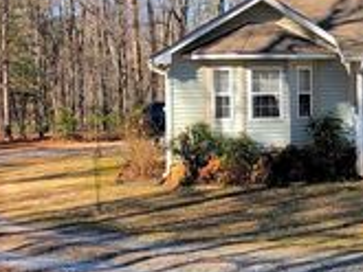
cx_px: 453
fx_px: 892
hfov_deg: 21.2
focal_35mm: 85
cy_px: 95
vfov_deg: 17.4
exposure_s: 1/1033
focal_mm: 3.99
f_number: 1.8
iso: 20
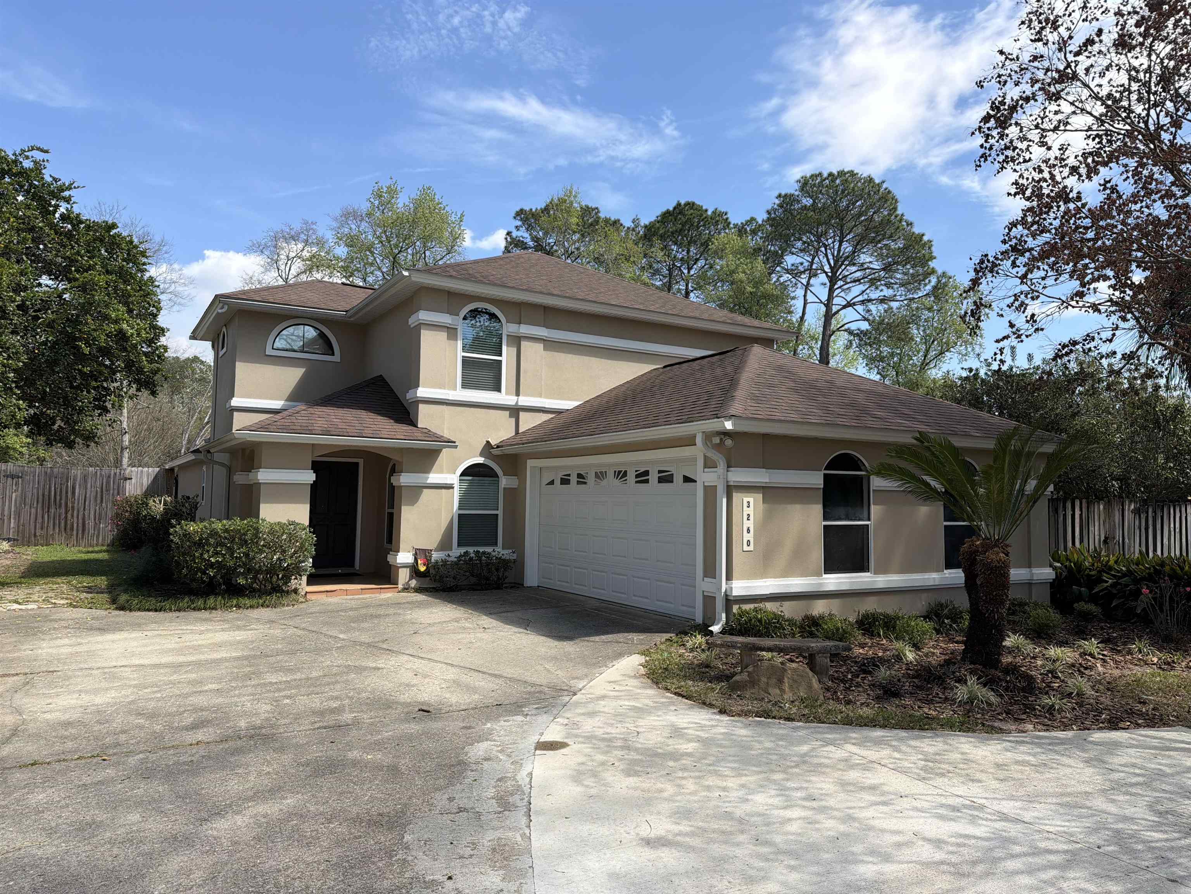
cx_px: 596
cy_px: 447
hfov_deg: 71.6
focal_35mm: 24
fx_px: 826
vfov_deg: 56.8
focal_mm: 6.76
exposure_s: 1/3425
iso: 80
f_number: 1.78
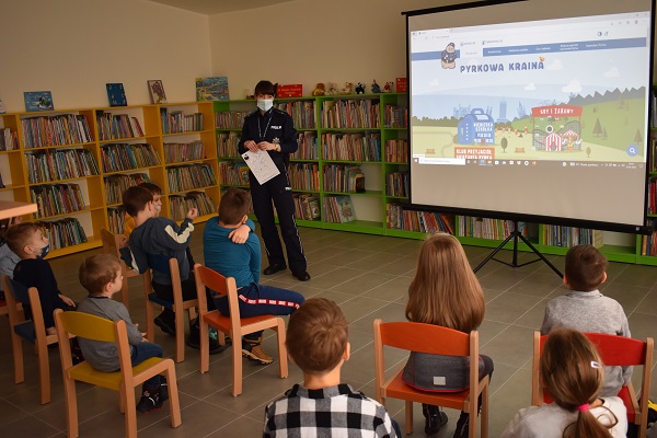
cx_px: 328
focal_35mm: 34
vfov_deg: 38.4
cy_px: 219
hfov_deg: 55.1
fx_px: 630
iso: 500
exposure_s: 1/60
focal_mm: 23
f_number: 4
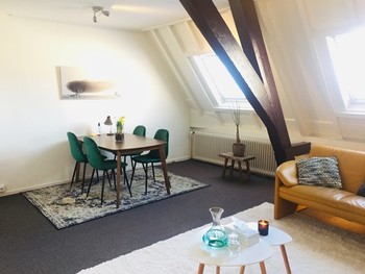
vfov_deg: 48.3
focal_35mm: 29
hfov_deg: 61.6
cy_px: 137
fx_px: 306
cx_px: 182
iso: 160
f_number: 2.2
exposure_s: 1/30
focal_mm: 4.15
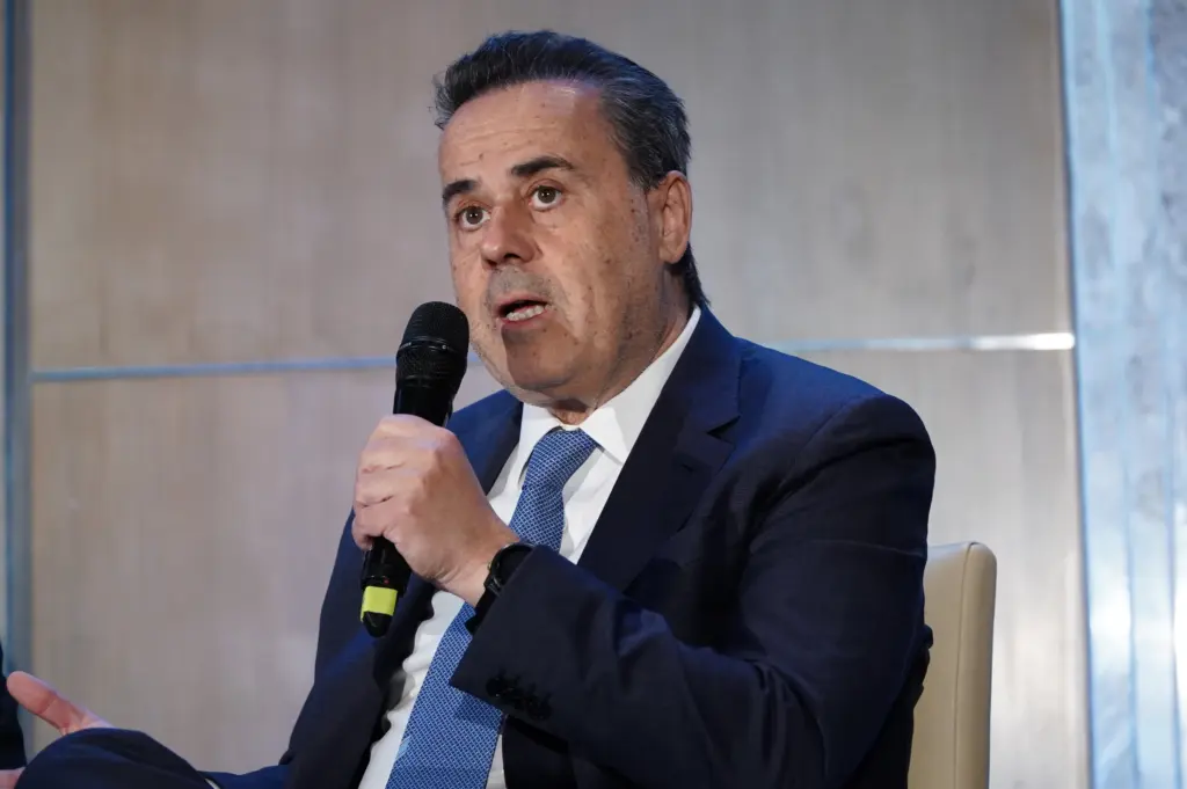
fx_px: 4085
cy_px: 394
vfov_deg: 11.0
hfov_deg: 16.5
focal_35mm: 124
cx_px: 594
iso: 2500
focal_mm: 83
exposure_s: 1/125
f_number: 4
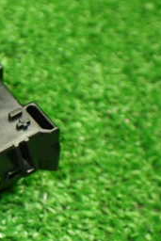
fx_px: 489
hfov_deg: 16.6
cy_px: 142
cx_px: -96
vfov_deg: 27.6
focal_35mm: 73
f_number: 2.3
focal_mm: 5.4
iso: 640
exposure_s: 1/125
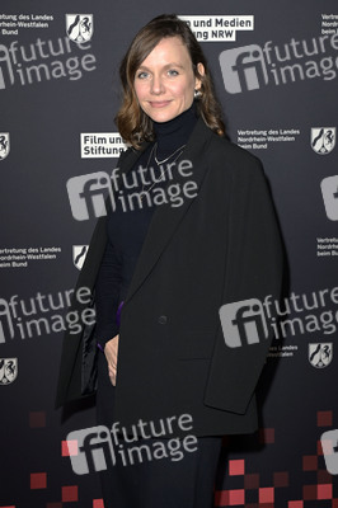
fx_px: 776
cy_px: 254
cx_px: 169
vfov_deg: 36.3
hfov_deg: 24.6
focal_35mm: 55
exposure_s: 1/250
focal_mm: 55
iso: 1000
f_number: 5
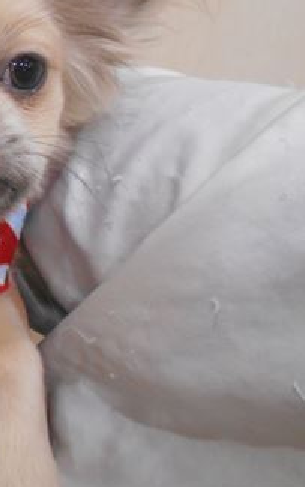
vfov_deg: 39.0
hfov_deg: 22.1
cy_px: 158
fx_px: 677
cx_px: -120
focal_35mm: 51
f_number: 3.2
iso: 400
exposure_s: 1/30
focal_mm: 4.6
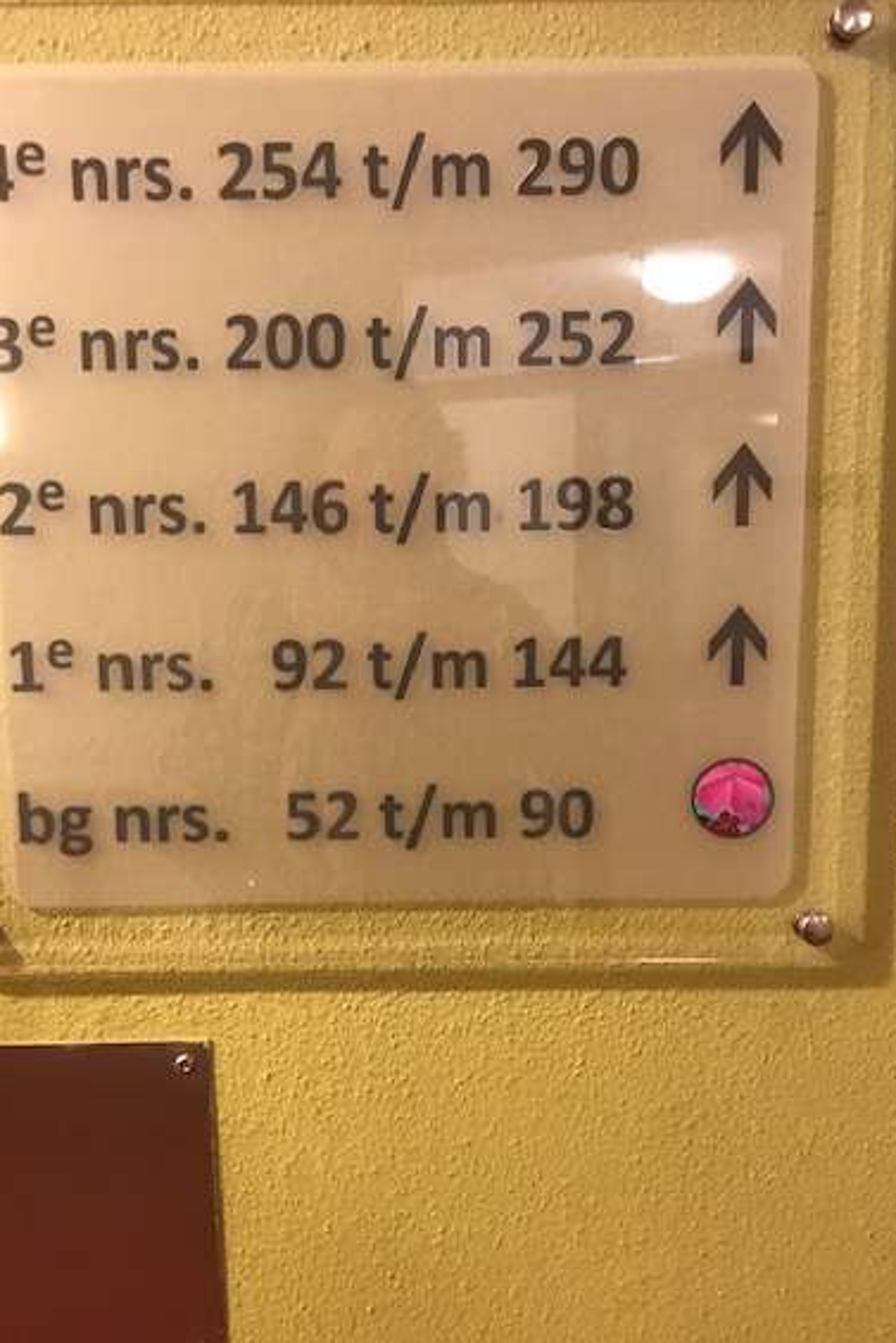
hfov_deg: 40.0
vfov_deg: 57.1
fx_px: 1231
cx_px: 414
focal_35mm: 33
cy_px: 737
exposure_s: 1/13
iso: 100
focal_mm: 3.99
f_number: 1.8
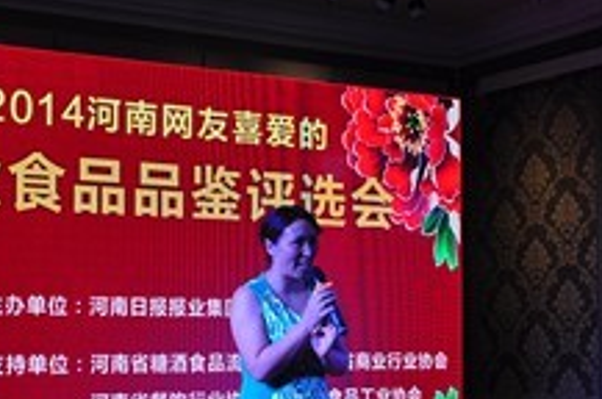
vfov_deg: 17.8
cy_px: 283
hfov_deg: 26.7
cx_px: 258
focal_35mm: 76
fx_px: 1269
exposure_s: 1/80
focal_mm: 22
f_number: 4.5
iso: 200
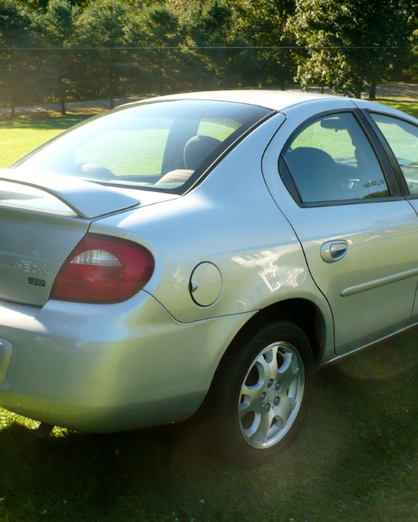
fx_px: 758
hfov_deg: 30.8
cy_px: 258
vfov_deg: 38.0
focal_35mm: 49
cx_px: 213
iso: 100
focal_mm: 6.1
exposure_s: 1/320
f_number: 2.8
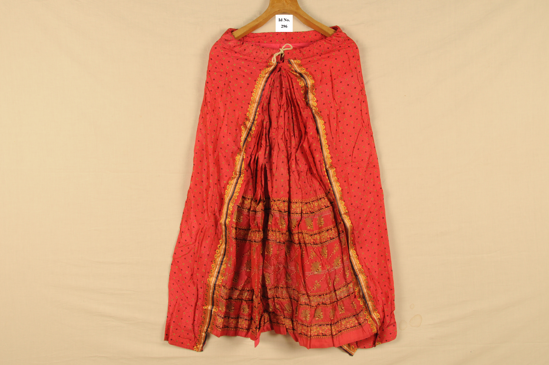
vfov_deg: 34.1
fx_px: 594
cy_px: 182
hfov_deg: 49.6
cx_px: 274
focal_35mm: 39
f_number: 16
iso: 400
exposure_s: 1/5
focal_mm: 26
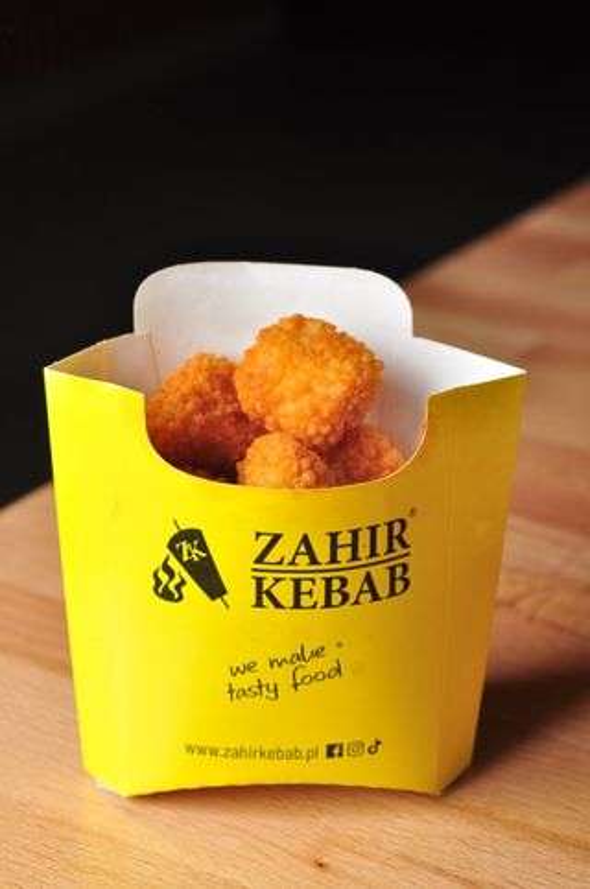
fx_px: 1849
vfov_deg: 27.0
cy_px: 444
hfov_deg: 18.1
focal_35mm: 75
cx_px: 295
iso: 250
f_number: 5
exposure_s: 1/160
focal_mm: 50
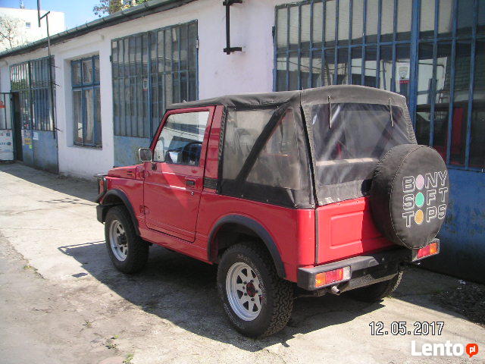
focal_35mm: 38
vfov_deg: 37.7
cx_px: 242
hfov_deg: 49.0
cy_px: 182
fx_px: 532
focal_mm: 6
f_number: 2.8
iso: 50
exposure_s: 1/350
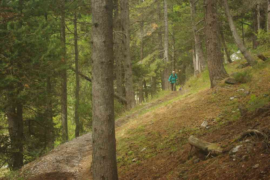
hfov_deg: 31.2
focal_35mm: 64
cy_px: 90
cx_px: 135
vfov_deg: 21.1
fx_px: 484
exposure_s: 1/50
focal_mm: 43
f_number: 4.5
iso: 400
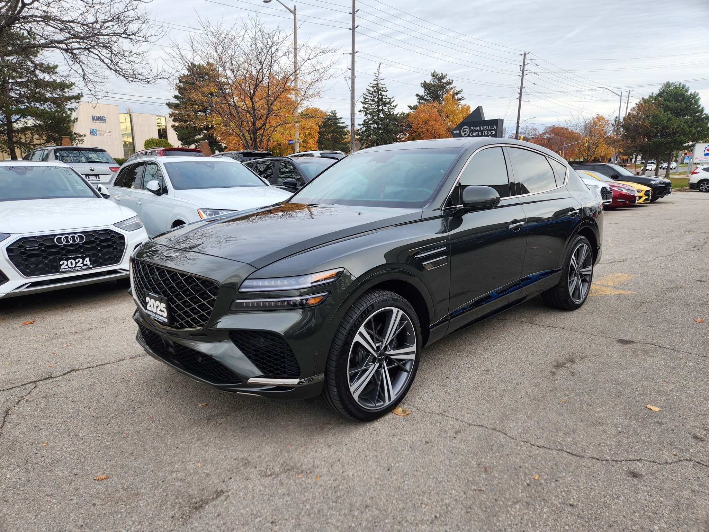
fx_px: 471
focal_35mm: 23
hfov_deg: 73.9
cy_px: 266
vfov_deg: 58.9
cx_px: 354
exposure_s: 1/253
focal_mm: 5.4
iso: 20
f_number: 1.8
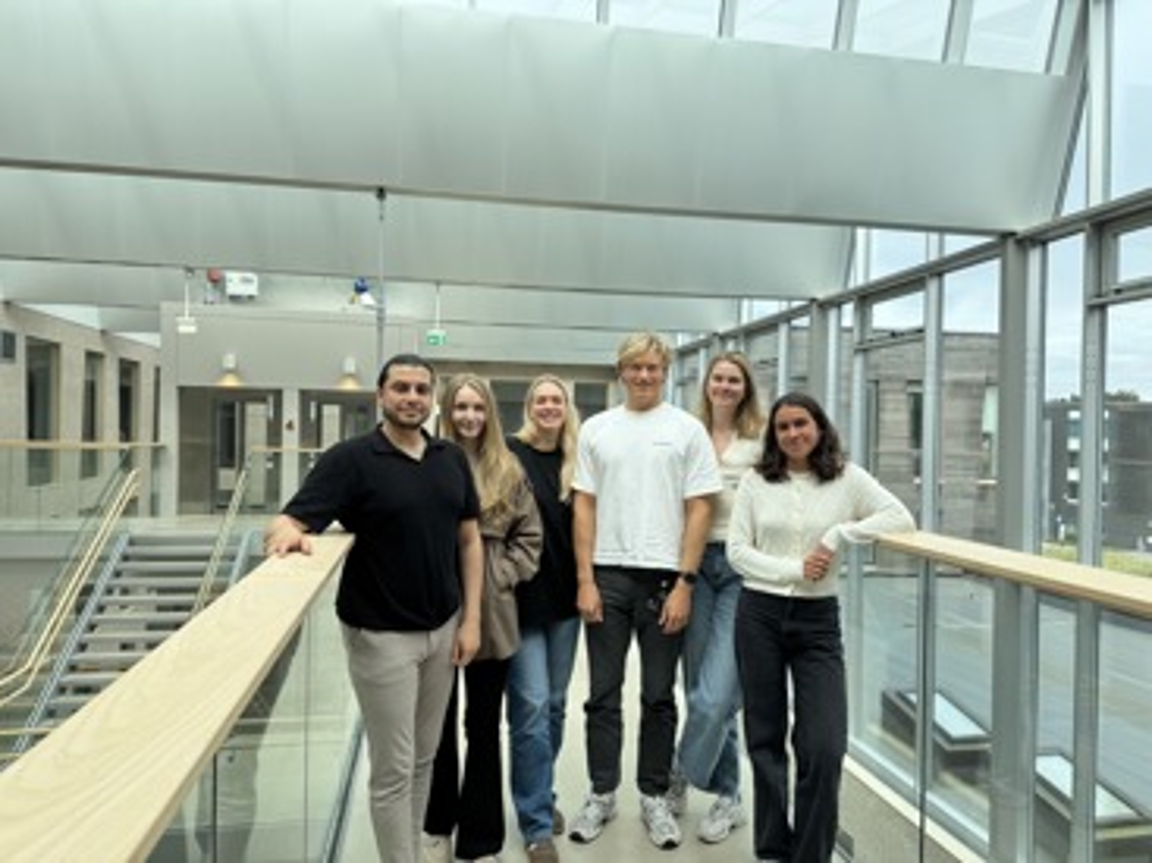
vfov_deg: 56.8
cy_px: 432
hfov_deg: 71.6
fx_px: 798
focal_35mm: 24
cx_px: 576
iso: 80
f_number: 1.78
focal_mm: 6.76
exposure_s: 1/802
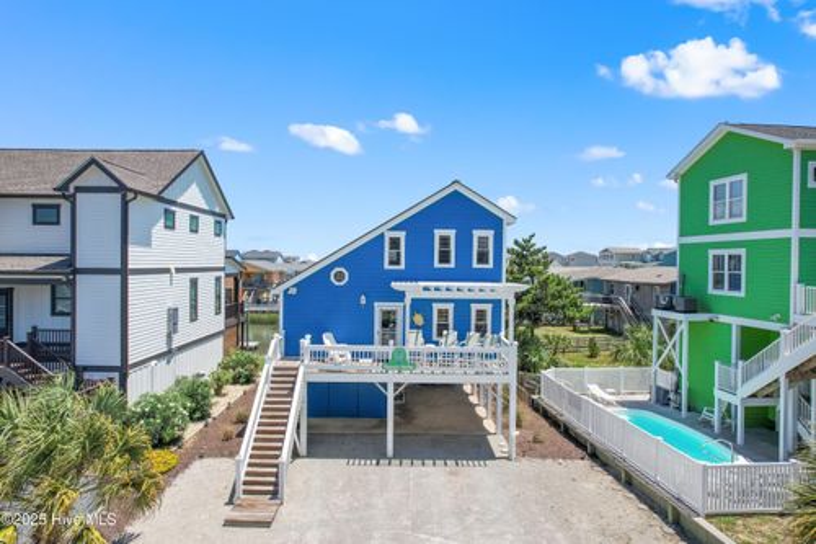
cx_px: 408
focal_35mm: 22
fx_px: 498
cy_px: 272
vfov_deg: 57.2
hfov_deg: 78.6
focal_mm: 8.38
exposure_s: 1/500
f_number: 2.8
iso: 100
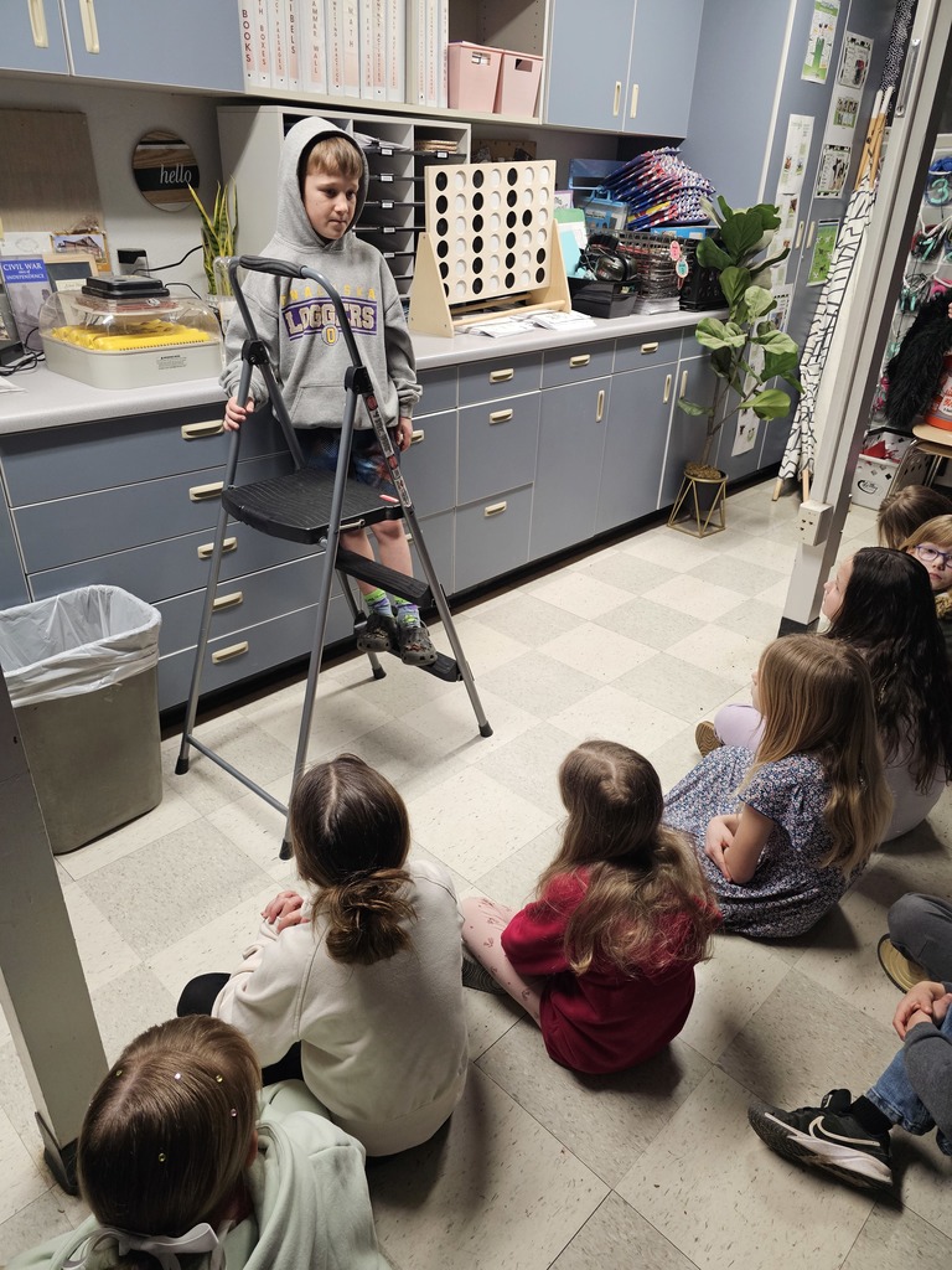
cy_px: 635
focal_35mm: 23
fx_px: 843
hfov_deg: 58.9
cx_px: 476
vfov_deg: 73.9
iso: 500
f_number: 1.7
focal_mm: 6.3
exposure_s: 1/120
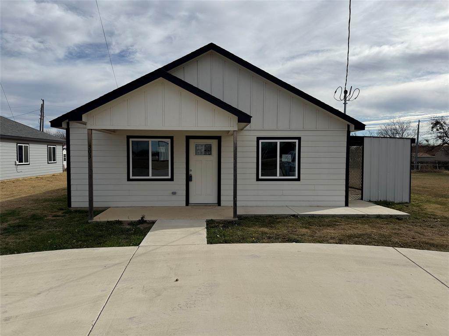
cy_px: 168
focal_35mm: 24
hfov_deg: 71.6
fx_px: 311
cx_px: 224
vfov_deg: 56.8
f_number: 1.78
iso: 80
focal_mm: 6.76
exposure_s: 1/9091
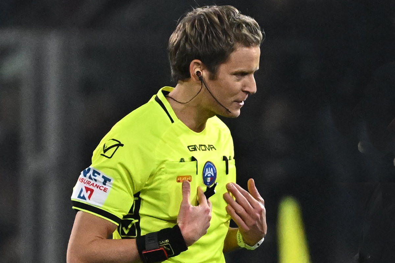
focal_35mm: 600
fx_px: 6583
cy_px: 132
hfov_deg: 3.4
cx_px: 198
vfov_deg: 2.3
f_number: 4
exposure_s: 1/1600
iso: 5000
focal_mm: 400
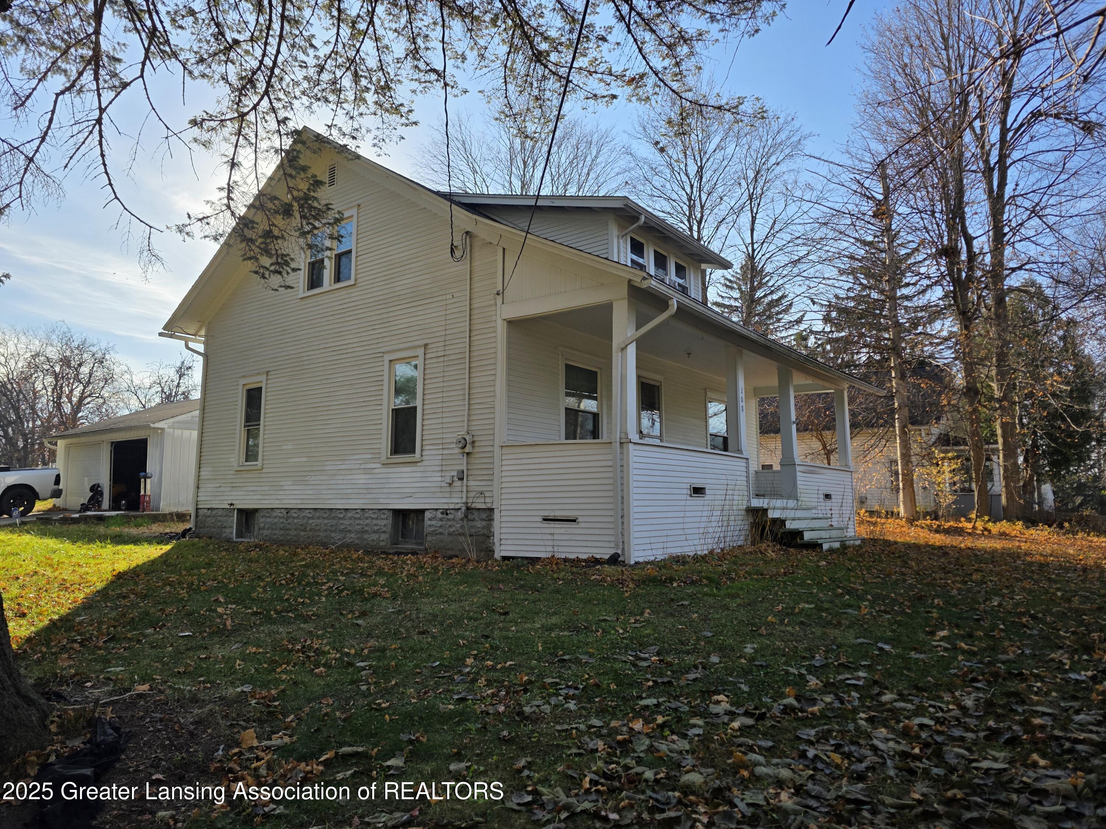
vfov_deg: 58.9
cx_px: 553
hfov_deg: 73.9
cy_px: 414
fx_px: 735
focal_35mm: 23
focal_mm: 6.3
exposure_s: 1/5958
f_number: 1.7
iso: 80
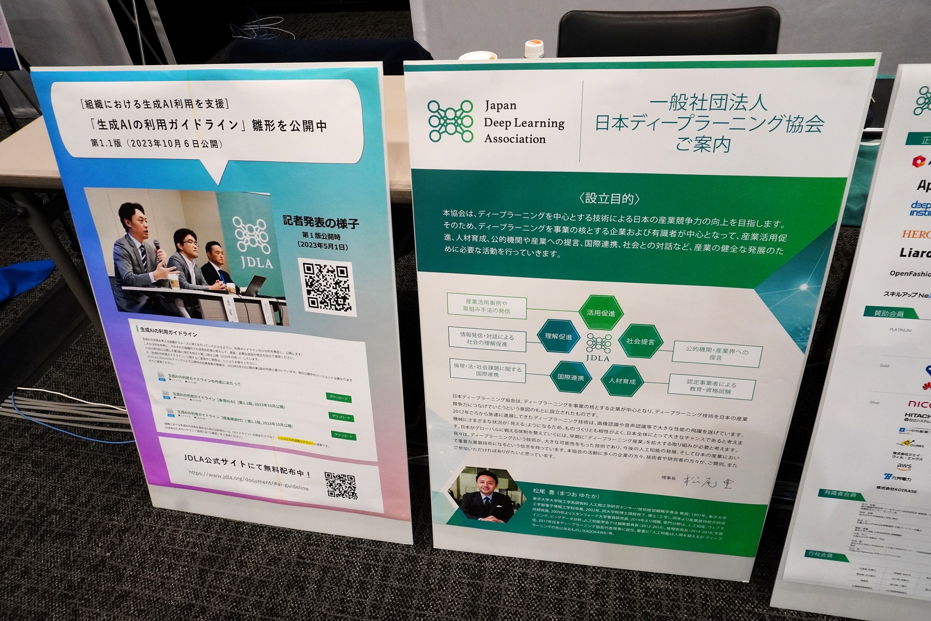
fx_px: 621
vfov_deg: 53.1
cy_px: 310
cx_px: 466
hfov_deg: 73.7
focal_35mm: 24
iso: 1600
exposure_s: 1/30
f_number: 13
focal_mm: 16
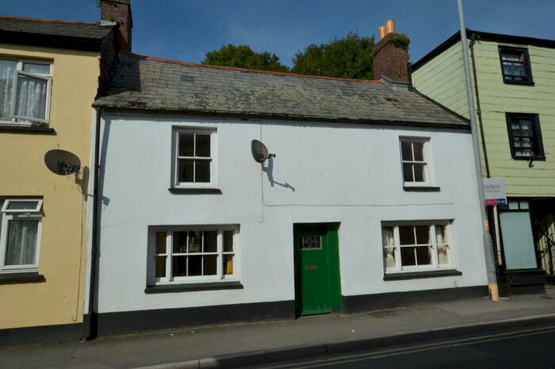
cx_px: 278
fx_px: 347
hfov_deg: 77.3
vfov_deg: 56.1
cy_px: 184
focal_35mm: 22
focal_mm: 15
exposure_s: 1/1000
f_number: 16
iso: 800
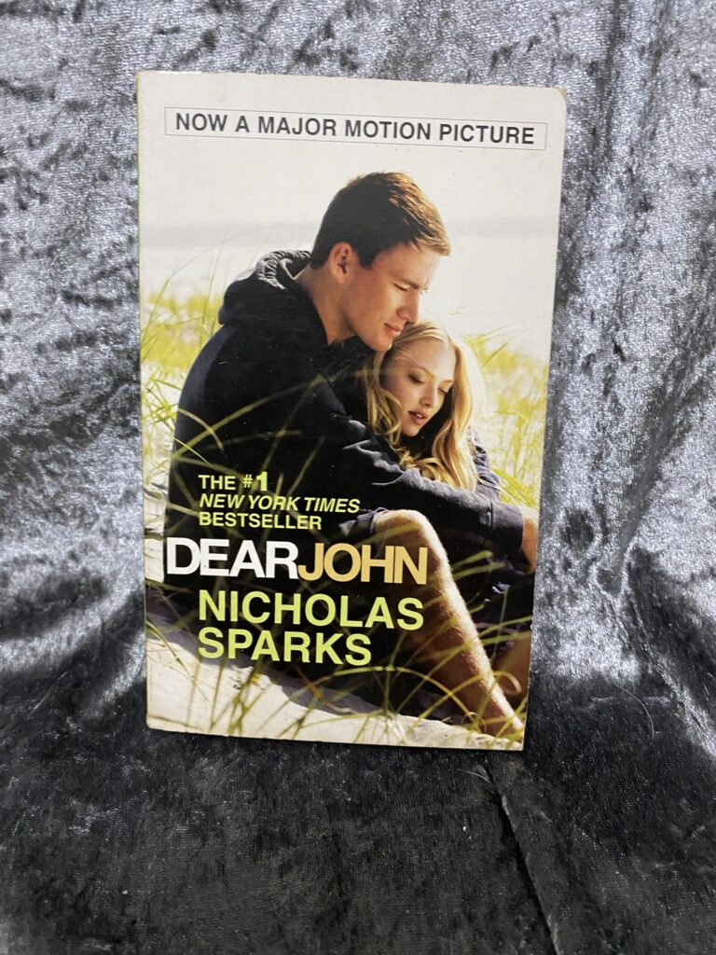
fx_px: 717
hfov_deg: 53.1
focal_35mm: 26
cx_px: 358
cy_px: 478
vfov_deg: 67.3
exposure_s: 1/33
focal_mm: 4.25
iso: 500
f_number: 1.8
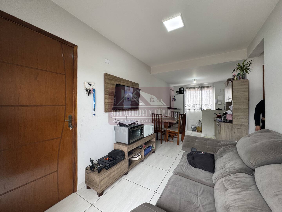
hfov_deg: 102.1
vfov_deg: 85.7
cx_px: 141
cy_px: 106
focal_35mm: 14
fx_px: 114
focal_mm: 2.22
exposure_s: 1/120
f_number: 2.2
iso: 125
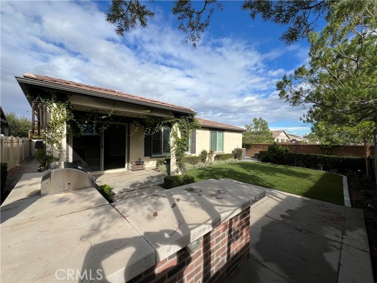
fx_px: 142
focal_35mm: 13
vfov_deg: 89.9
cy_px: 142
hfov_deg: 106.2
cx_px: 188
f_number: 1.8
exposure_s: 1/1876
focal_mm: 1.57
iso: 32
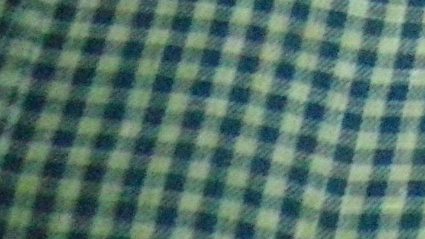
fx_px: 1916
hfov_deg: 10.4
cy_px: -412
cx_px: 1102
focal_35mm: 170
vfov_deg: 6.6
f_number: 2.6
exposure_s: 1/10
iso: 800
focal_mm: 4.9
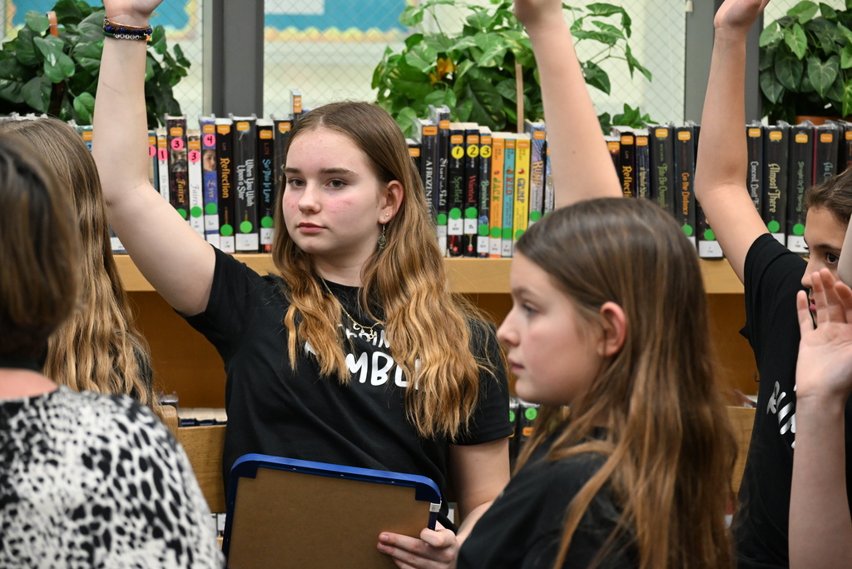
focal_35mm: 140
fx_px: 3302
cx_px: 426
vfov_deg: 9.8
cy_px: 284
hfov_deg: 14.7
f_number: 5
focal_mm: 93
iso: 2200
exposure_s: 1/125
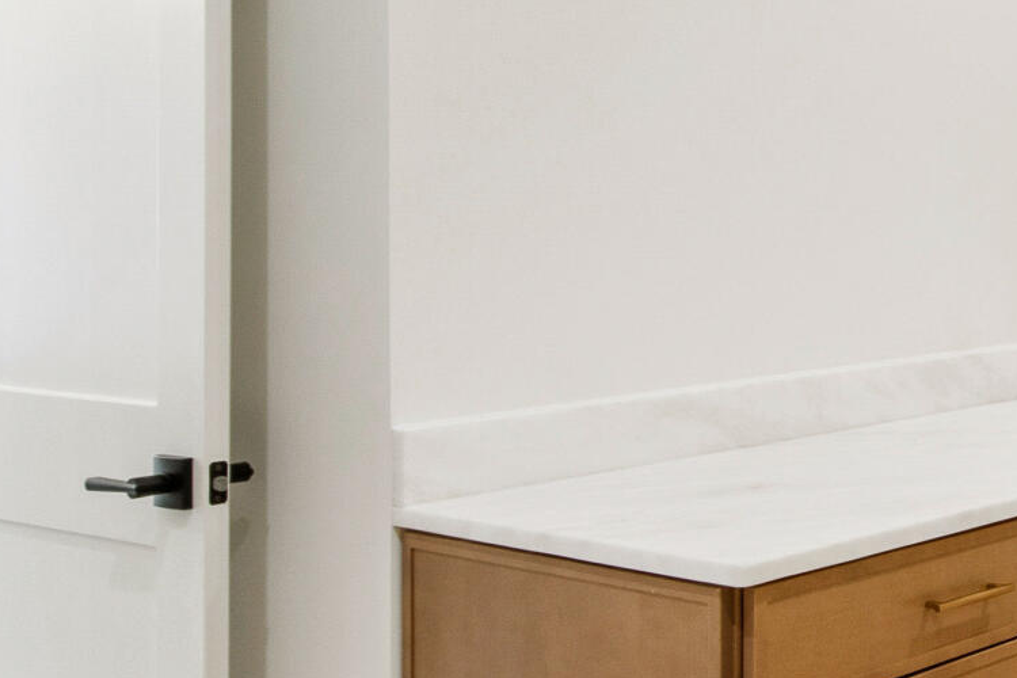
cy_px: 205
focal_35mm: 60
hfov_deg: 29.5
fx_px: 1695
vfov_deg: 22.5
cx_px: 1169
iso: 100
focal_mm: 10
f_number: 8
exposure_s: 1/2.5
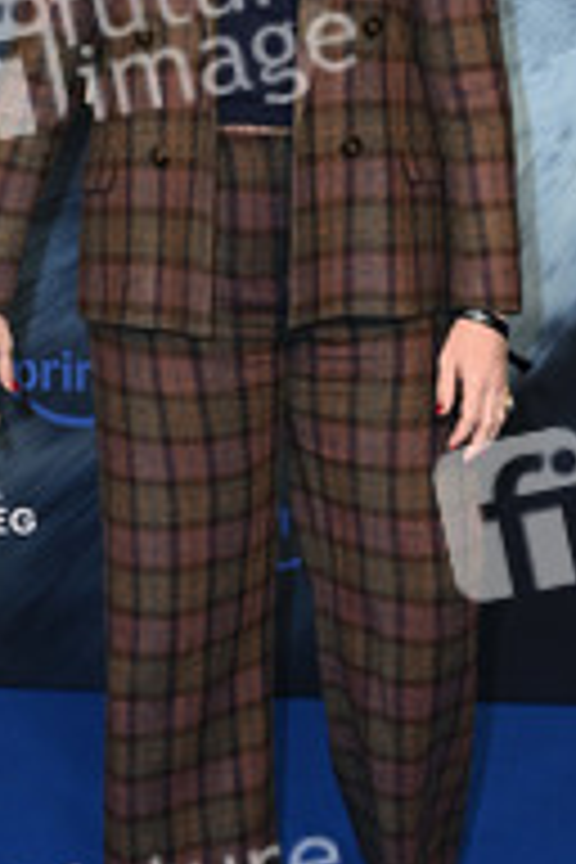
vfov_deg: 25.5
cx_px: 256
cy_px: 270
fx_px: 1896
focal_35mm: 79
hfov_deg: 17.3
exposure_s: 1/250
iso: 1600
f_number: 5.6
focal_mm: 38
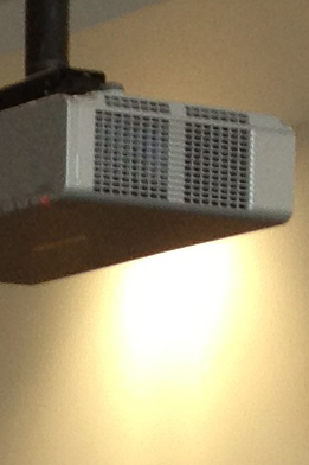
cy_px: 1267
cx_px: -875
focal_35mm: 303
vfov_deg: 6.4
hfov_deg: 4.2
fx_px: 3904
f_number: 2.4
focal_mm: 4.28
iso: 64
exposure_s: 1/40
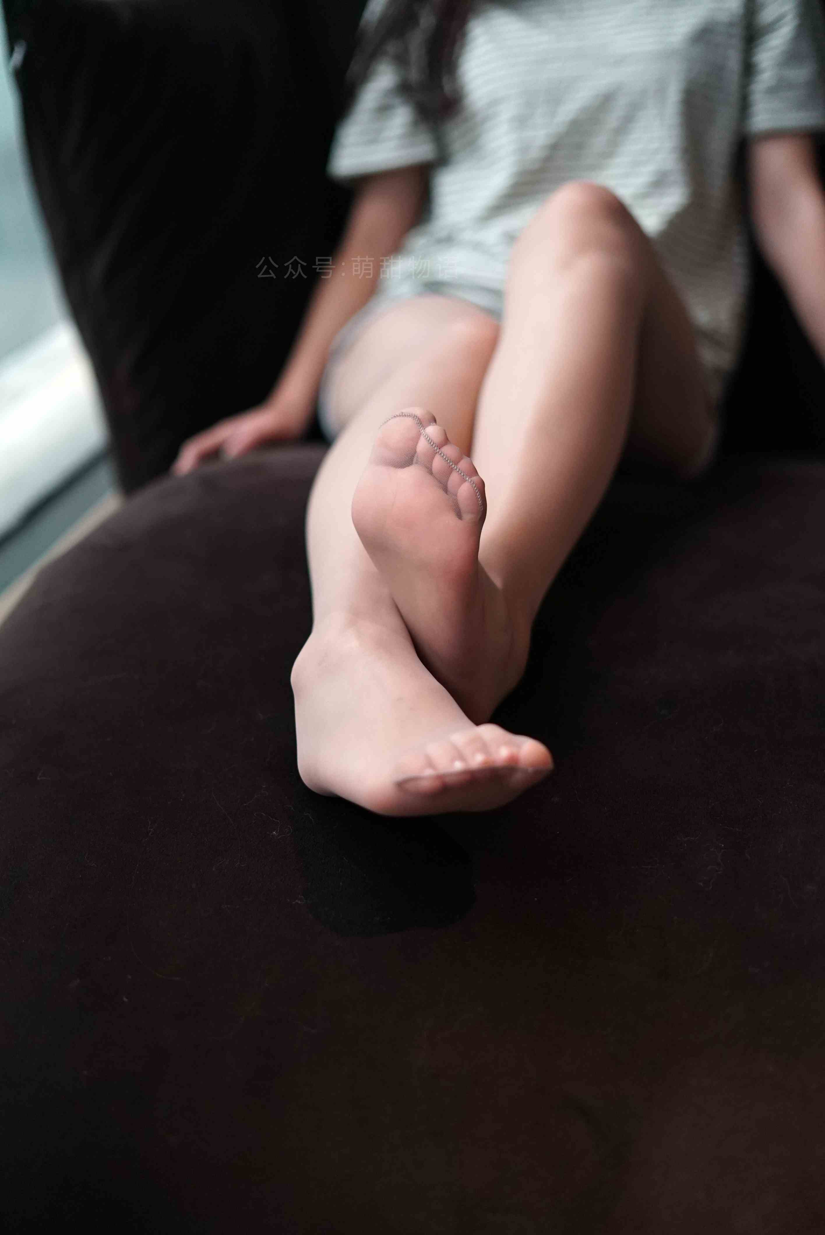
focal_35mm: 50
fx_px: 1716
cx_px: 412
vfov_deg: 39.6
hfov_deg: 27.0
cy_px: 618
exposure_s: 1/1000
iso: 3200
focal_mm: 50
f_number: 2
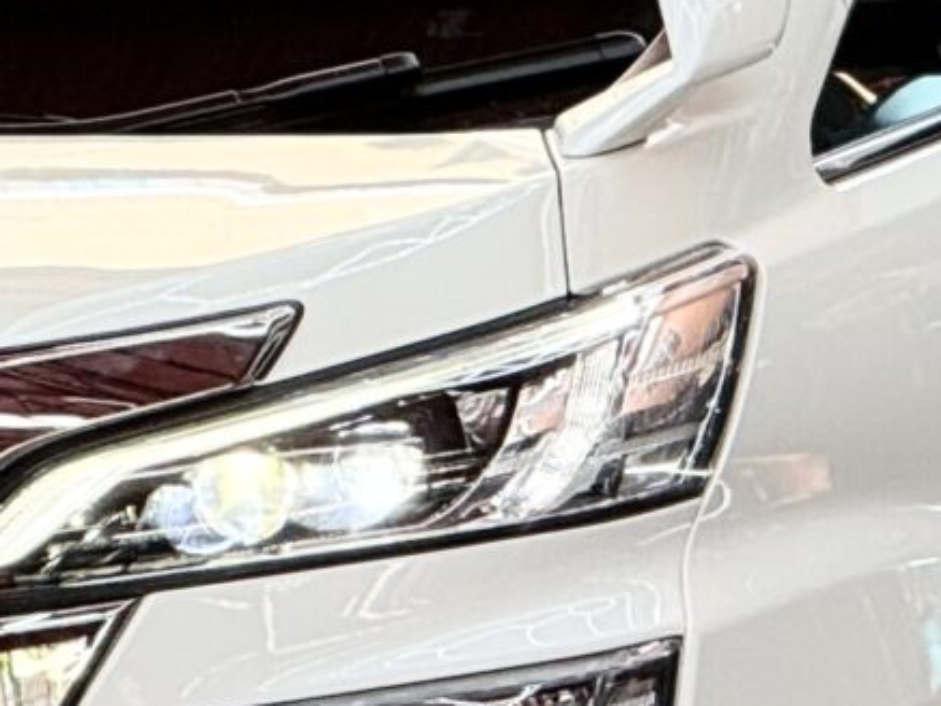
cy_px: 334
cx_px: 17
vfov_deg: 2.1
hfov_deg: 2.8
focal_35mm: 703
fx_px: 19116
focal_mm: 15.66
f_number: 2.8
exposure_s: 1/99
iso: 64
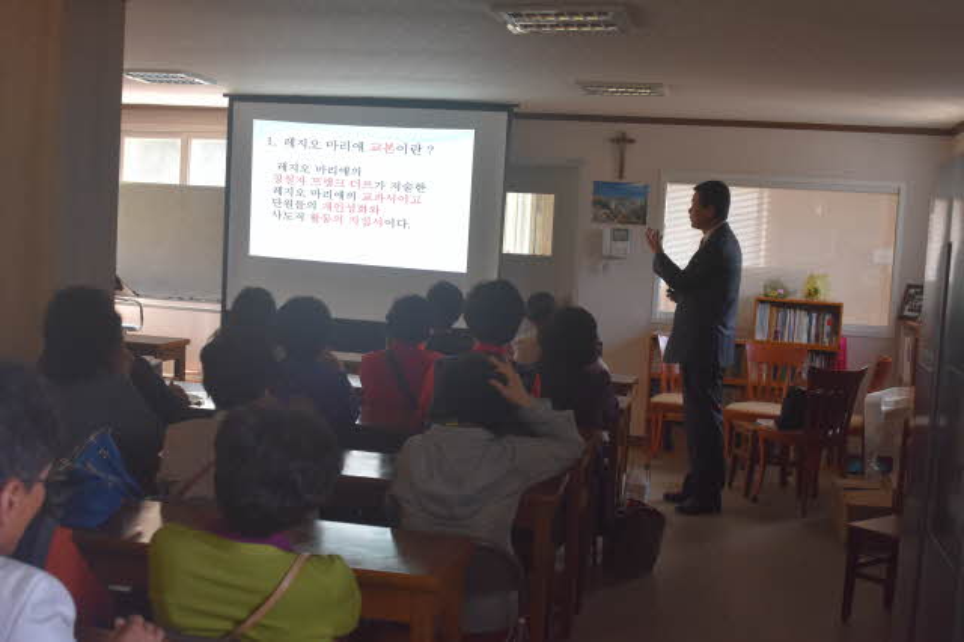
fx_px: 1124
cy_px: 321
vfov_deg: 31.9
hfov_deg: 46.4
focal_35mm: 42
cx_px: 482
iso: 800
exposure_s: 1/80
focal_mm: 28
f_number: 4.5
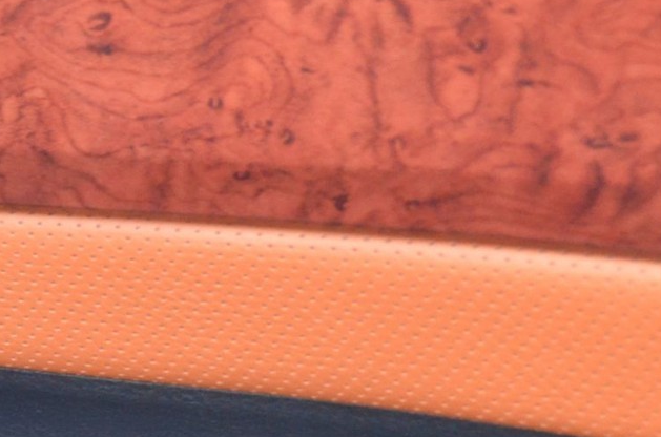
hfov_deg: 11.4
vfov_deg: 7.9
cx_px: -352
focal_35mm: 173
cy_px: 168
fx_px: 3168
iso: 1600
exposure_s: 1/80
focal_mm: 29
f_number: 4
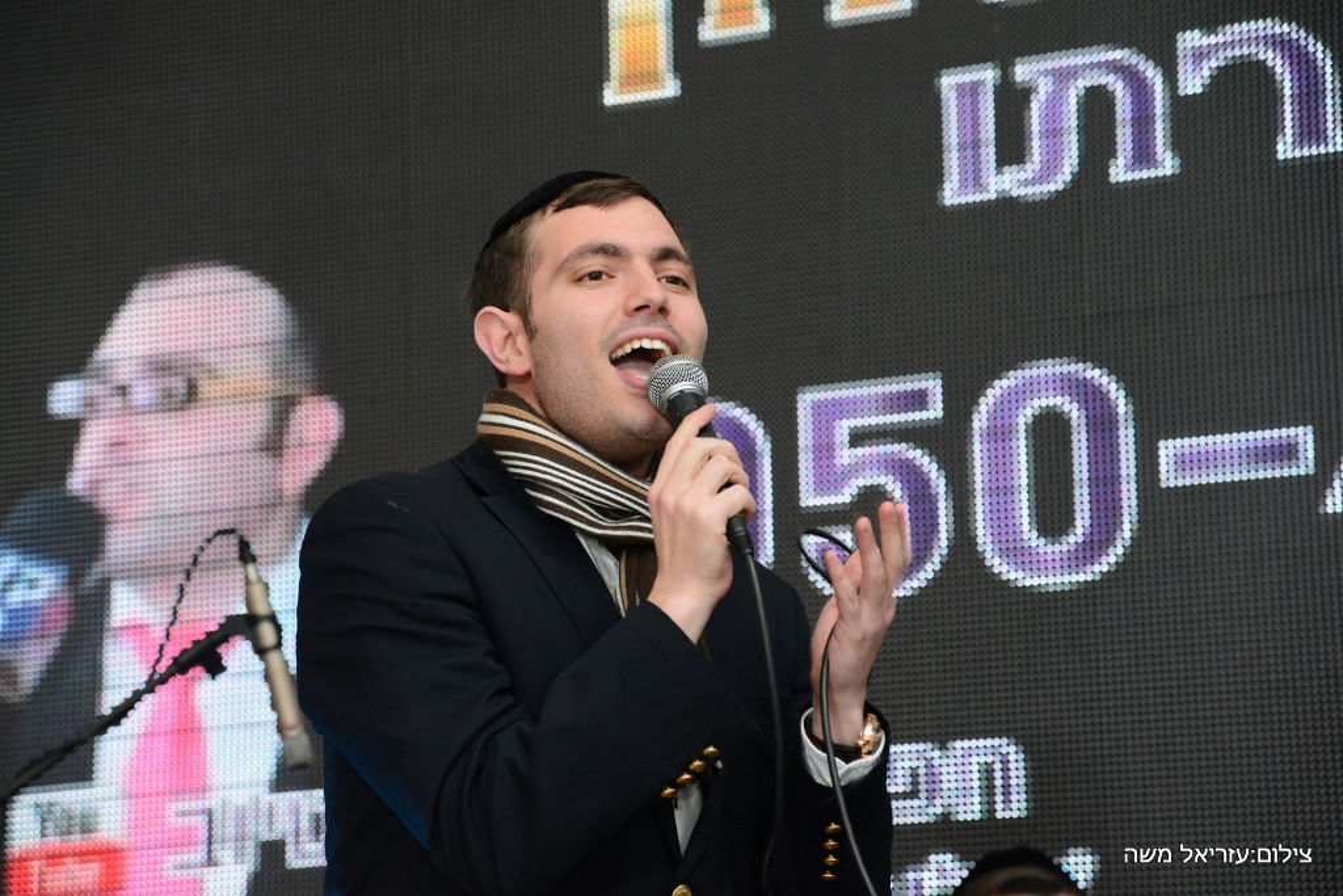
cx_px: 672
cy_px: 448
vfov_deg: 11.4
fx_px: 4477
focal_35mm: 120
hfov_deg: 17.1
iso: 1600
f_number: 5.6
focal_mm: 120
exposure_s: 1/100
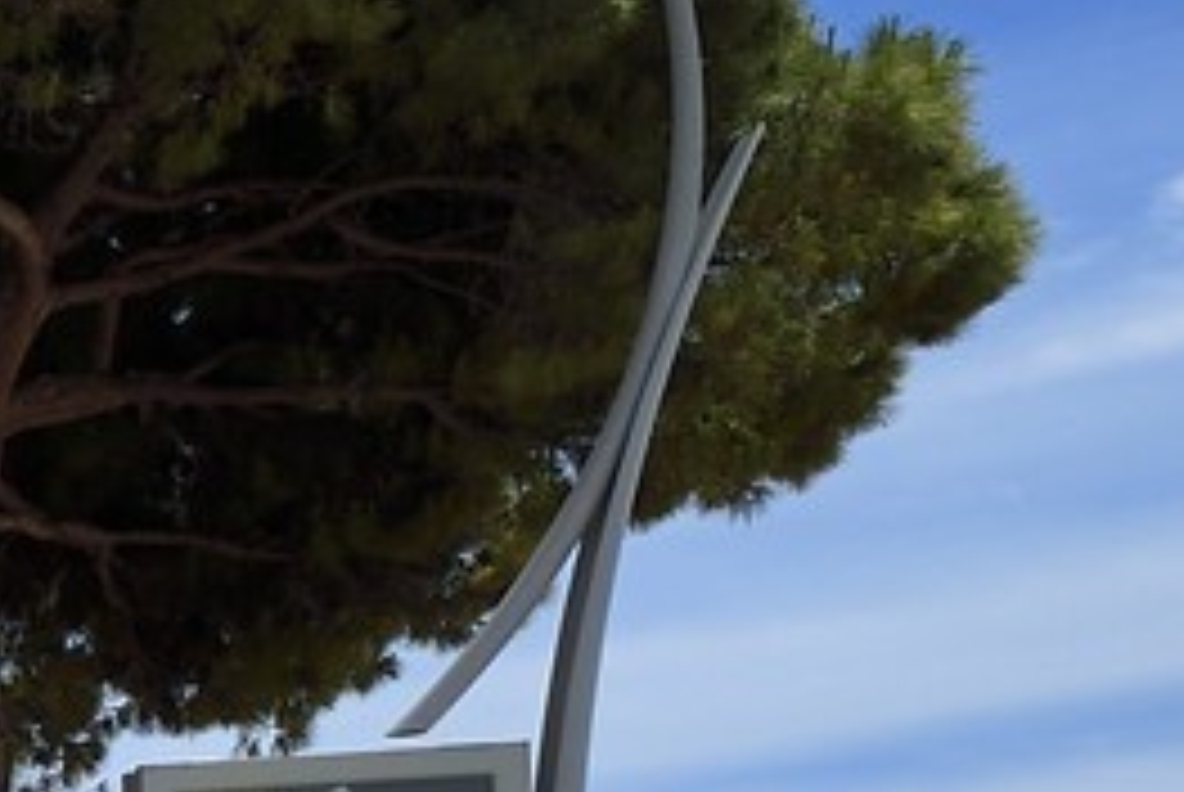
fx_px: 2799
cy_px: 1431
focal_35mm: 85
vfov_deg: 14.2
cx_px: -2165
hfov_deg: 12.4
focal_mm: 14
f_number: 8
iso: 200
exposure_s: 1/800
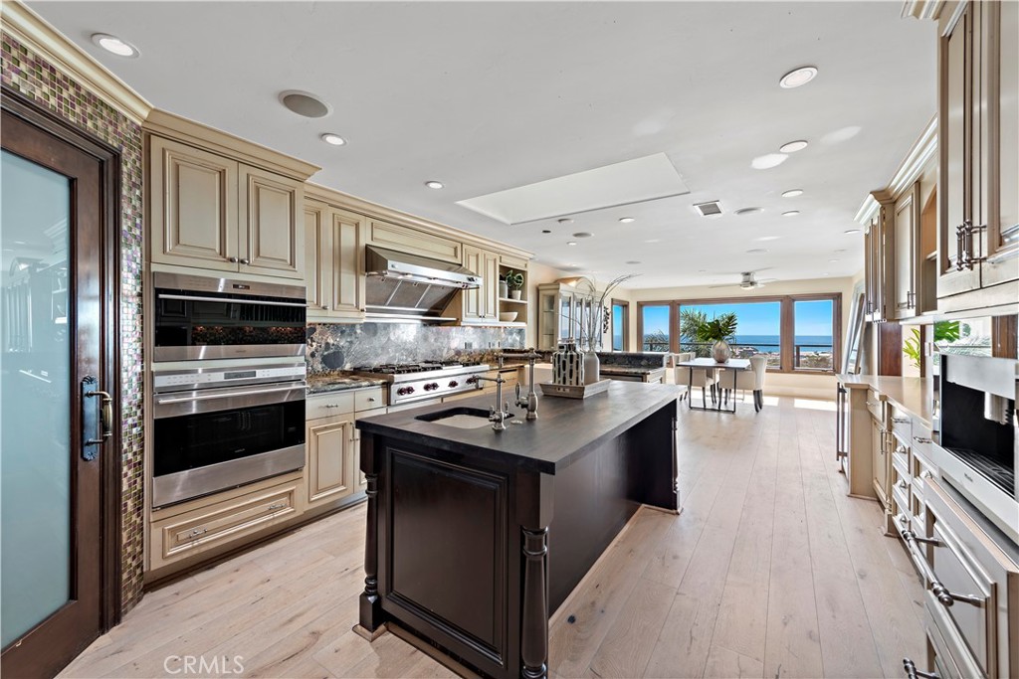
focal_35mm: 14
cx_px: 510
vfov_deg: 81.2
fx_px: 396
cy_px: 340
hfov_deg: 104.2
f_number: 7.1
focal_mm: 14
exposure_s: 1/2
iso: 125
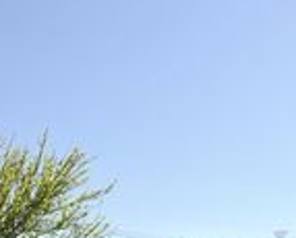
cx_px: 460
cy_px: 212
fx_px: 729
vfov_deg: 18.3
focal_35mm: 83
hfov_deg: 19.6
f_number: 9
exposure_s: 1/200
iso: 100
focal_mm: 18
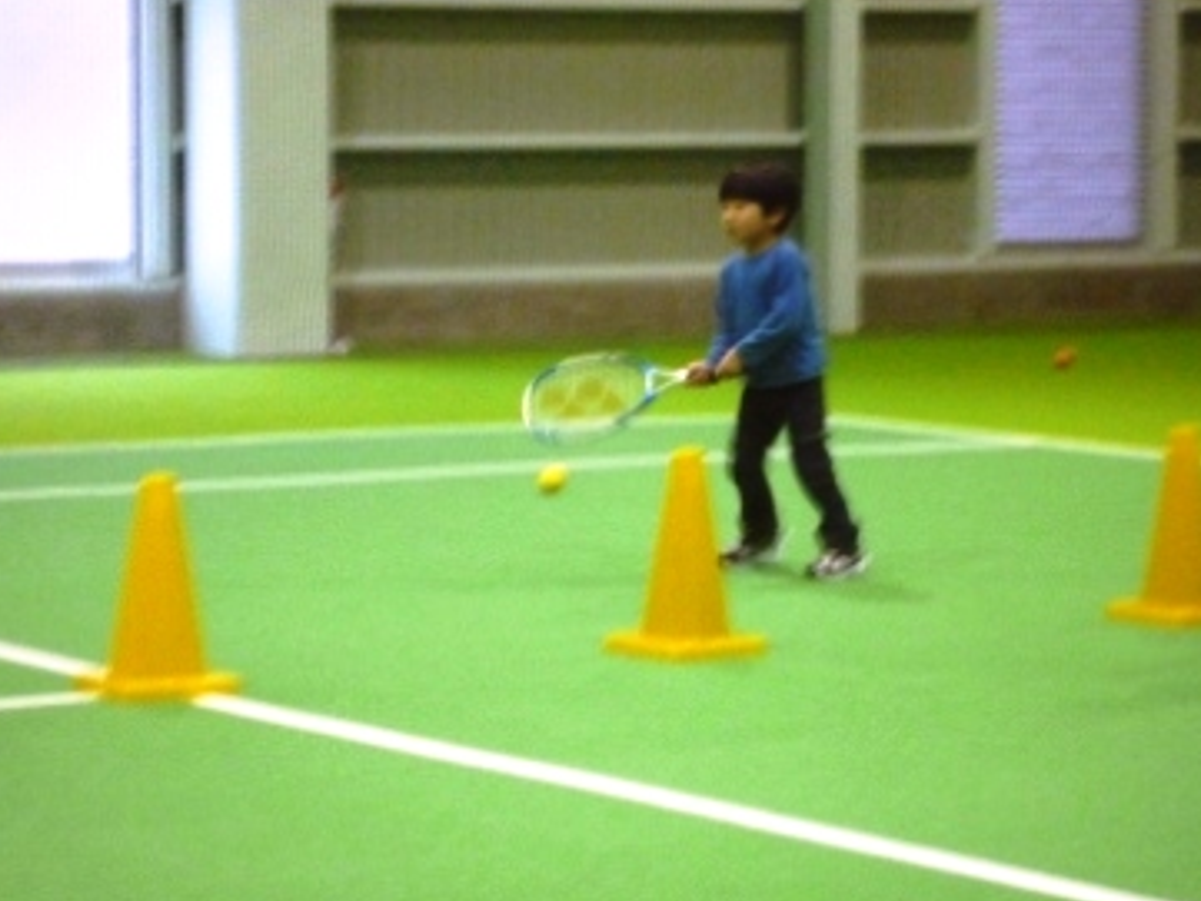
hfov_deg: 12.7
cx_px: 692
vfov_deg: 9.6
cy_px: 356
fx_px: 5380
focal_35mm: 155
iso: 800
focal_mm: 22
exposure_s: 1/13
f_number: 5.9
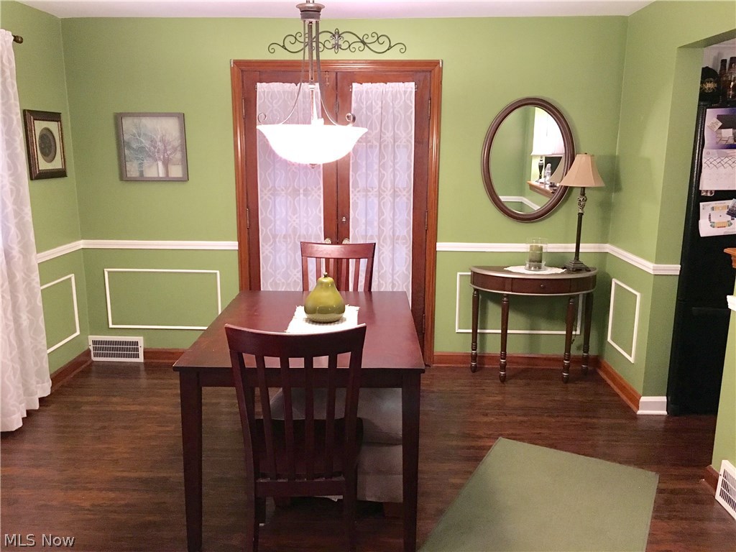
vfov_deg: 48.2
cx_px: 368
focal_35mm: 29
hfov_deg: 61.7
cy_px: 276
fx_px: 617
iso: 200
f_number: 2.2
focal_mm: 4.15
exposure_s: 1/15
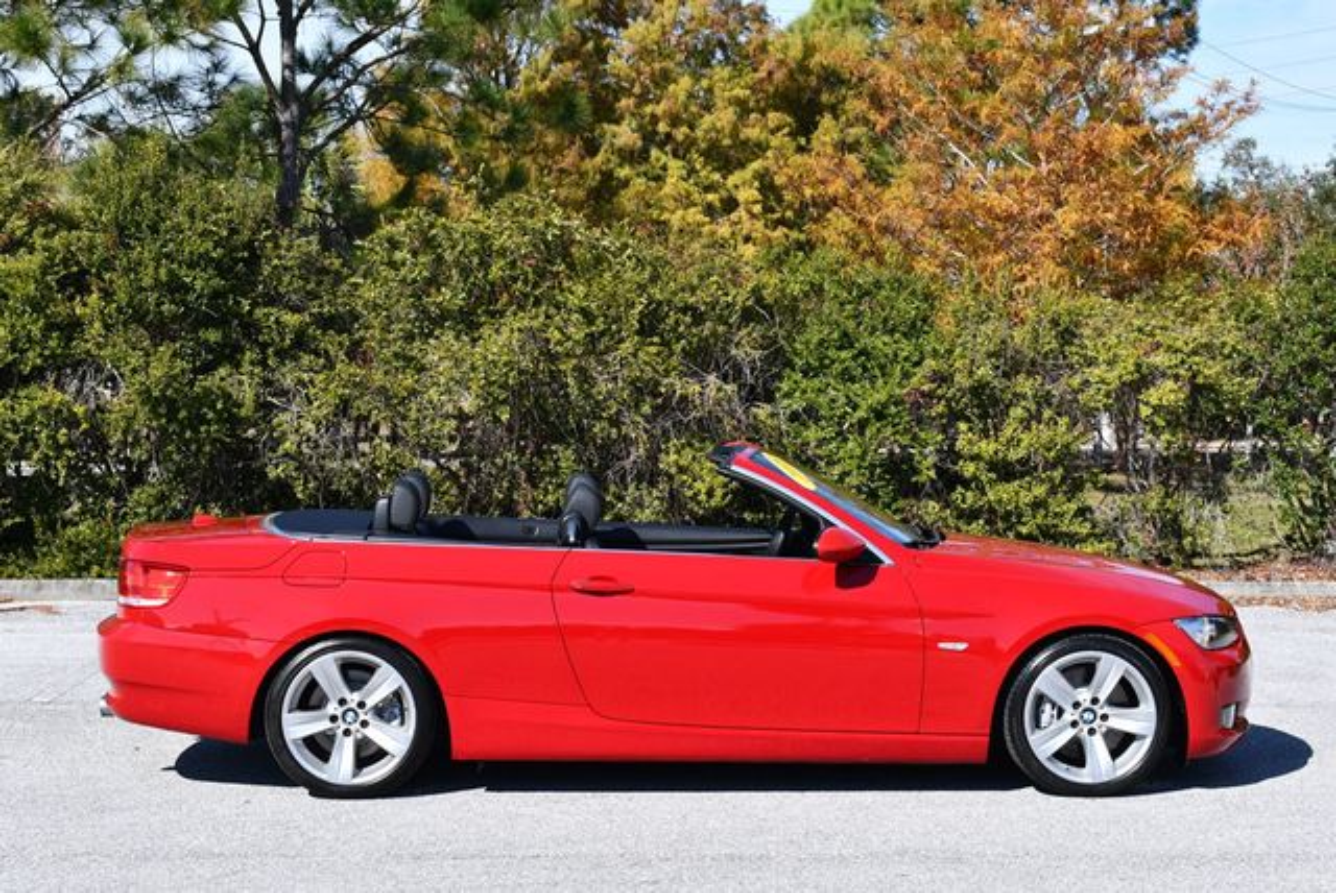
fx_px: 2674
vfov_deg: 19.0
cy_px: 446
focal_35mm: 72
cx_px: 668
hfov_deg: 28.0
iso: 100
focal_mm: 36
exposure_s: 1/250
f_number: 8
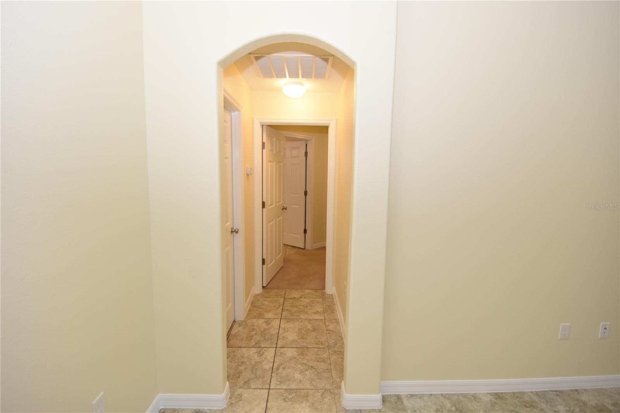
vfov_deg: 77.3
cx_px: 310
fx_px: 258
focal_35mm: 15
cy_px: 206
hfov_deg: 100.4
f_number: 4
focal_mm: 10
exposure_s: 1/60
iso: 400
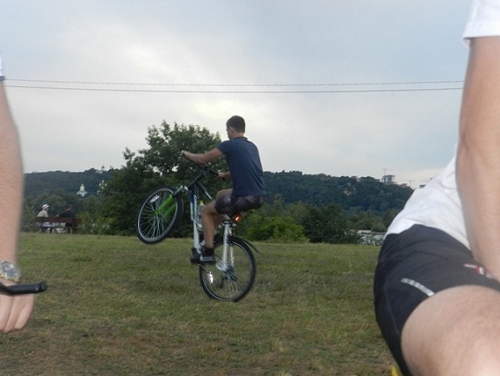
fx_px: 867
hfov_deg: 32.2
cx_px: 250
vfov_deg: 24.4
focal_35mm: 60
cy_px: 188
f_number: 4.6
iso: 200
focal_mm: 10.7
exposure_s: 1/30
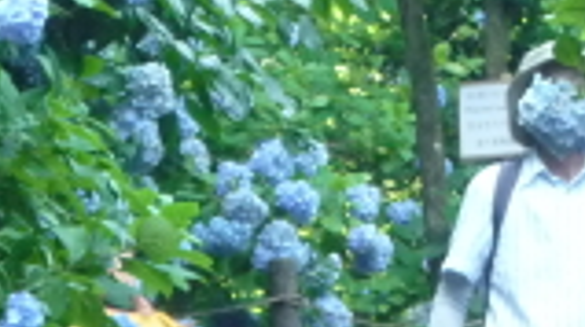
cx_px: 607
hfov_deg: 5.2
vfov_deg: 2.9
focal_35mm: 417
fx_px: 6461
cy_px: 15
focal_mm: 17.3
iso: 400
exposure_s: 1/40
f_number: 5.6
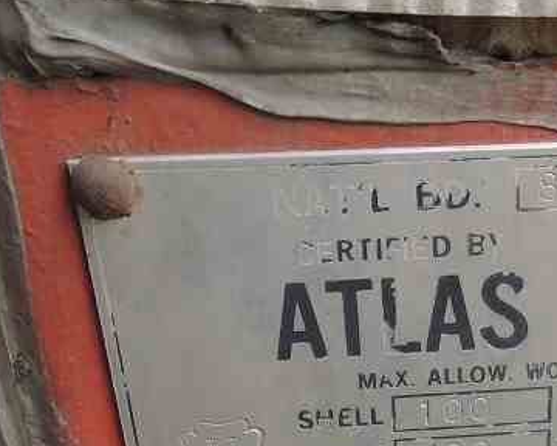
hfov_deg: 28.2
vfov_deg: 22.1
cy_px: 497
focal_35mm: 65
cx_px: 484
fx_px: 1072
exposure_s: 1/160
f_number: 3
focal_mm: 4.3
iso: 100
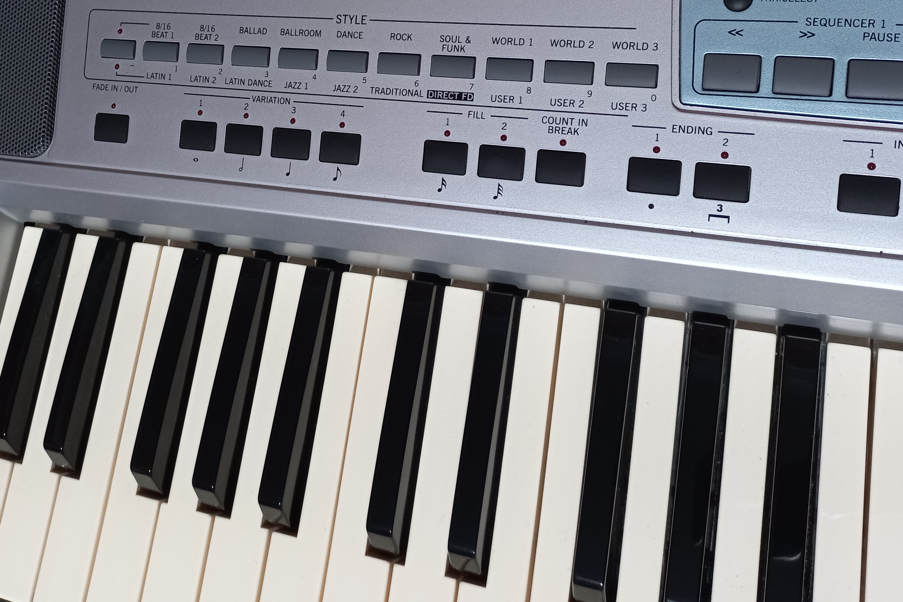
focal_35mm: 37
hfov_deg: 51.7
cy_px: 148
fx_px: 928
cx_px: 389
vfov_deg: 35.1
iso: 250
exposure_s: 1/30
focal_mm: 4.6
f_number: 1.8
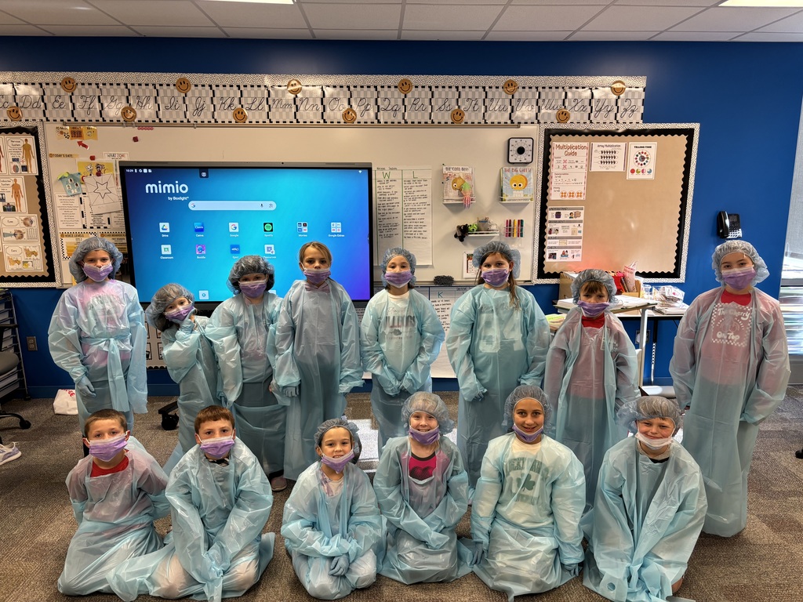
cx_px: 402
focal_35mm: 26
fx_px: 603
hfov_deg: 67.3
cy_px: 301
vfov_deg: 53.1
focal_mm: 5.96
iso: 80
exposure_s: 1/60
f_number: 1.6
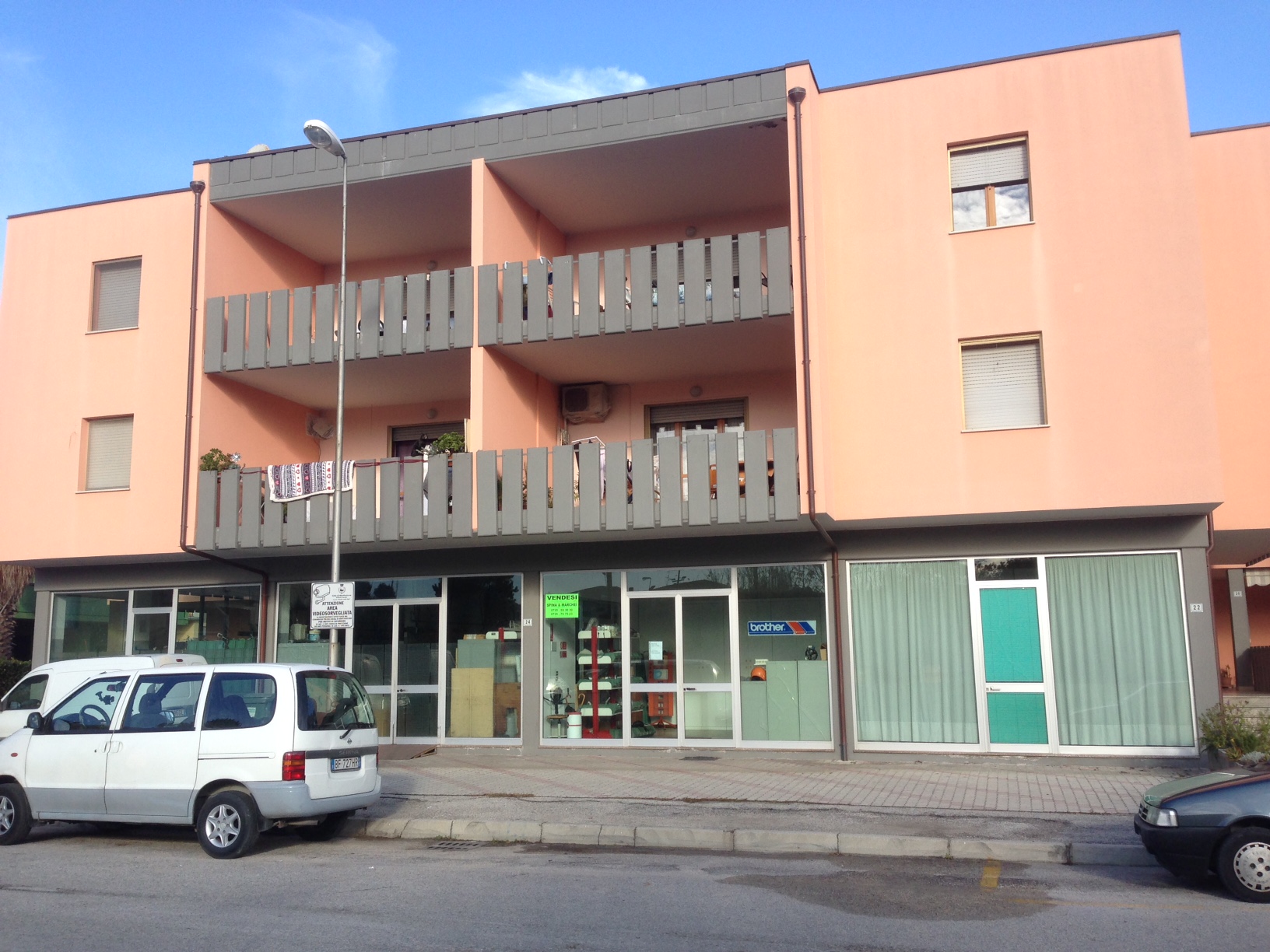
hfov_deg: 55.4
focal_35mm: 33
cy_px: 476
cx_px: 635
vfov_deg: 42.9
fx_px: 1211
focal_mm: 4.12
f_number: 2.4
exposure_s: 1/609
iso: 50
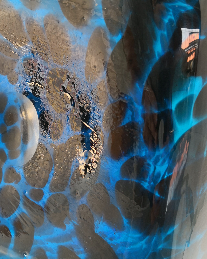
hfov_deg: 36.3
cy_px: 160
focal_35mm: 41
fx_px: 314
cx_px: 126
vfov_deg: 44.5
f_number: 1.6
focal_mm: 3.95
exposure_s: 1/50
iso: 64
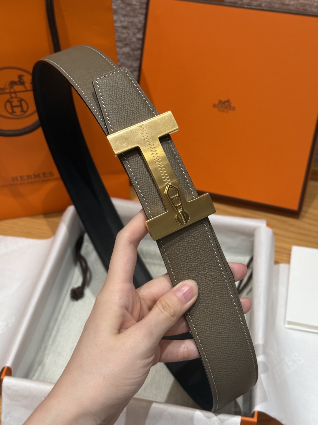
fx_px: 588
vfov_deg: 39.7
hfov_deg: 30.3
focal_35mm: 48
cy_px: 212
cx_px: 159
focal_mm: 6.76
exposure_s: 1/100
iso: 100
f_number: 1.78
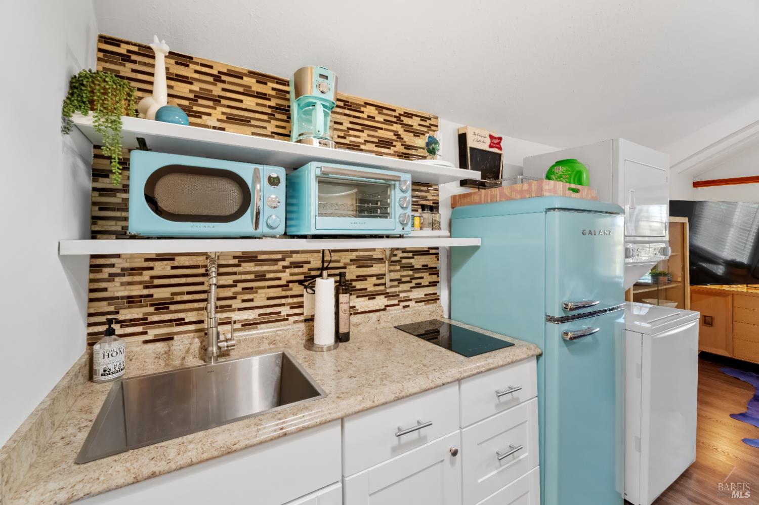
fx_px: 295
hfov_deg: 104.3
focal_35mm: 14
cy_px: 252
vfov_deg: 81.1
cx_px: 380
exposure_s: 1/20
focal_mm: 14
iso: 10000
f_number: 11
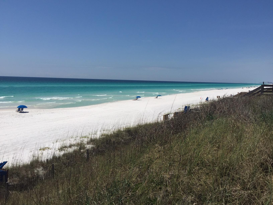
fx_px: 229
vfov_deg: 48.2
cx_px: 136
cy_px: 102
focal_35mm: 29
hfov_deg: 61.7
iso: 32
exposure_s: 1/6623
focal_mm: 4.15
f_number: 2.2
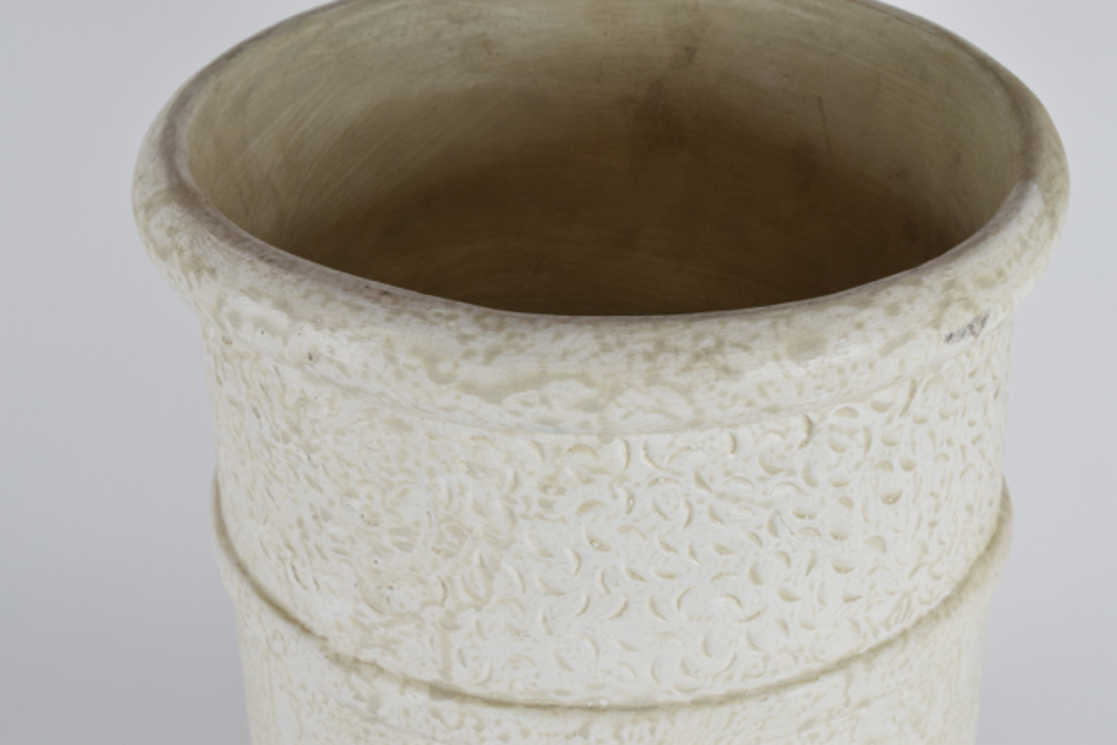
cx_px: 558
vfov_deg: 18.9
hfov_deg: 28.1
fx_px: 2234
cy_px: 372
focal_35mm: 72
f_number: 13
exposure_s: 1/125
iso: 800
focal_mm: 48
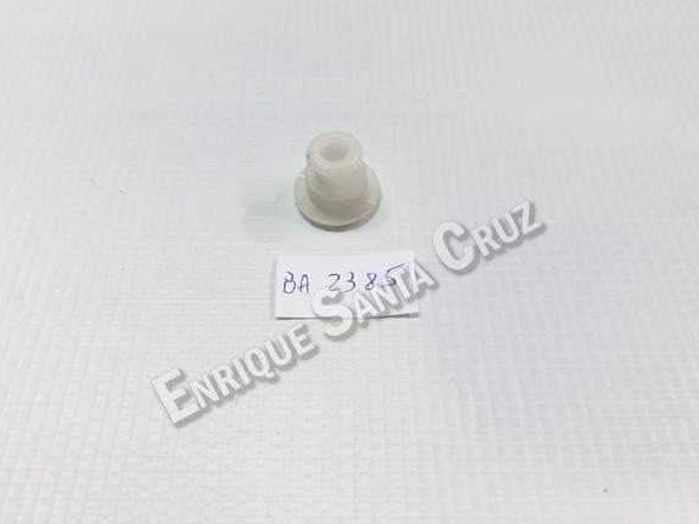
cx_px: 346
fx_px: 565
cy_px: 255
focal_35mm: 28
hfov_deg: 63.5
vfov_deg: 49.7
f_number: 1.9
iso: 80
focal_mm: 3.6
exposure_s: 1/33
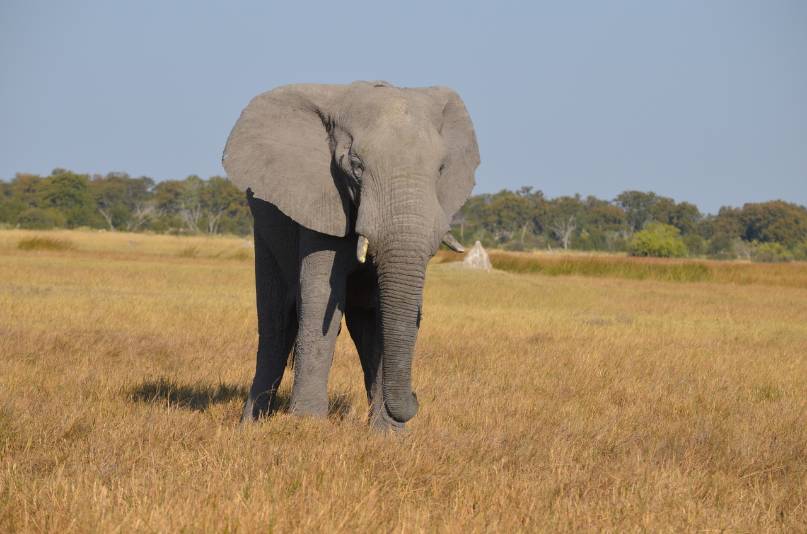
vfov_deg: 5.9
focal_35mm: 232
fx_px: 5201
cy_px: 267
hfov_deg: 8.9
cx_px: 404
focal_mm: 155
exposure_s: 1/800
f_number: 7.1
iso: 200
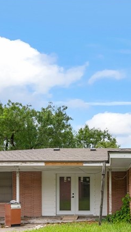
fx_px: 259
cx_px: 114
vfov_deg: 45.5
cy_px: 190
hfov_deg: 27.5
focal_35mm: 42
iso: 80
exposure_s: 1/125
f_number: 9
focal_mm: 16
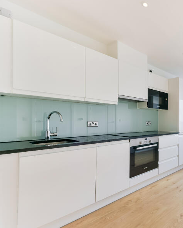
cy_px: 123
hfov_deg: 50.9
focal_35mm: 21
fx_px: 142
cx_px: 188
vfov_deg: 77.5
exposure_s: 1/4
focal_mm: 13
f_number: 16
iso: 200
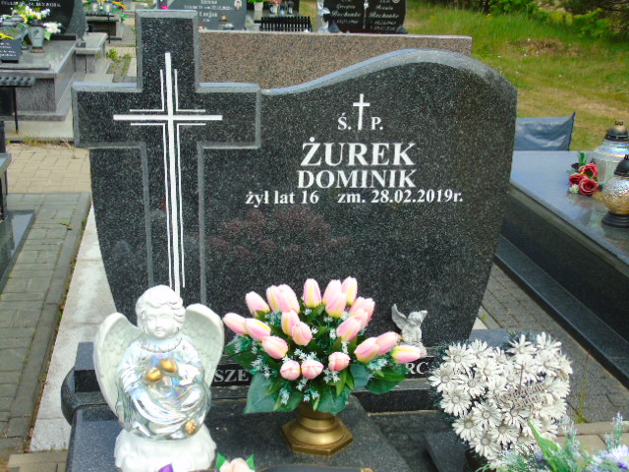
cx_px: 314
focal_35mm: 46
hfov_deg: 41.2
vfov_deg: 31.5
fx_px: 836
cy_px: 236
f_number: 4.1
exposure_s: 1/500
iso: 80
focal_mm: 8.2
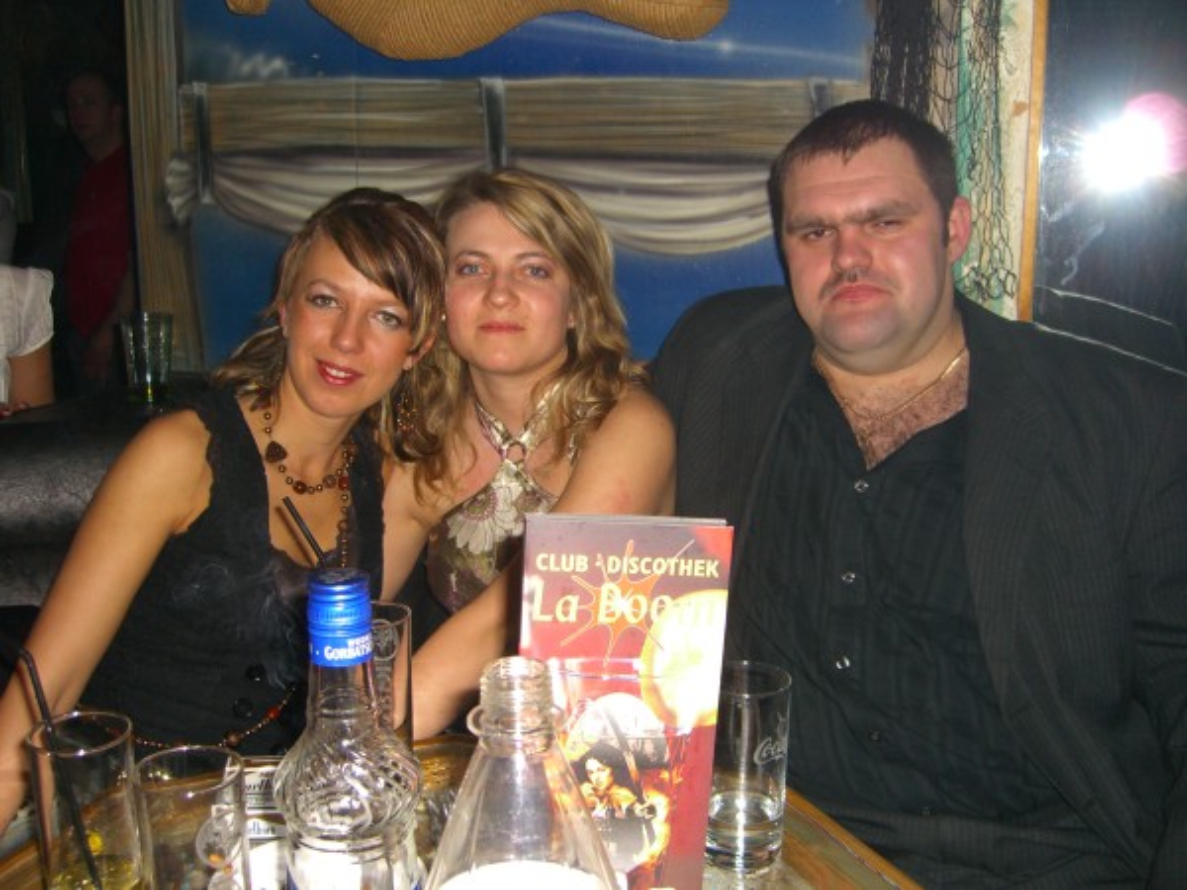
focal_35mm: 38
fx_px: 1303
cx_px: 594
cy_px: 445
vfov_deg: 37.7
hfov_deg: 49.0
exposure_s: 1/60
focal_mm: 7.9
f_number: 2.8
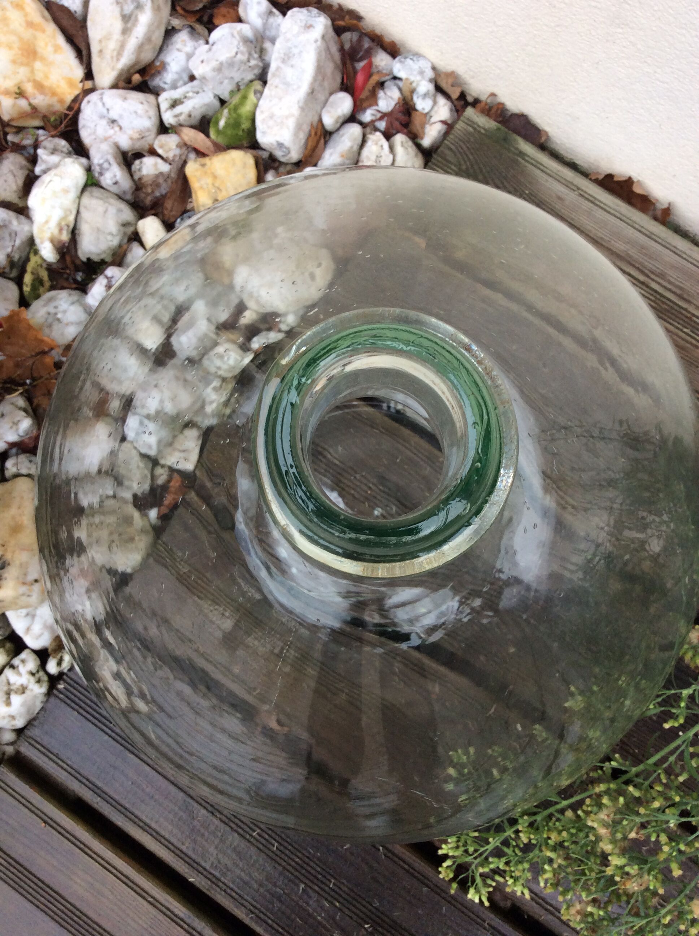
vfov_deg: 56.9
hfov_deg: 44.1
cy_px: 468
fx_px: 864
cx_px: 350
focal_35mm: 32
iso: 50
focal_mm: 3.3
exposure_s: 1/50
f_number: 2.4
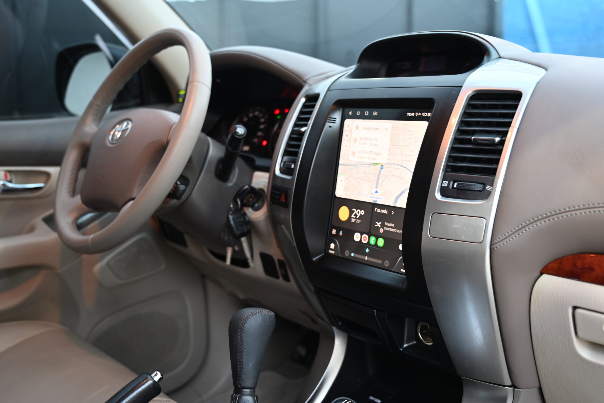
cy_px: 202
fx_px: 621
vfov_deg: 35.9
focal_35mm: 37
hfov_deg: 51.9
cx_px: 302
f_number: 4
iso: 200
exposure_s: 1/5
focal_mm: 37
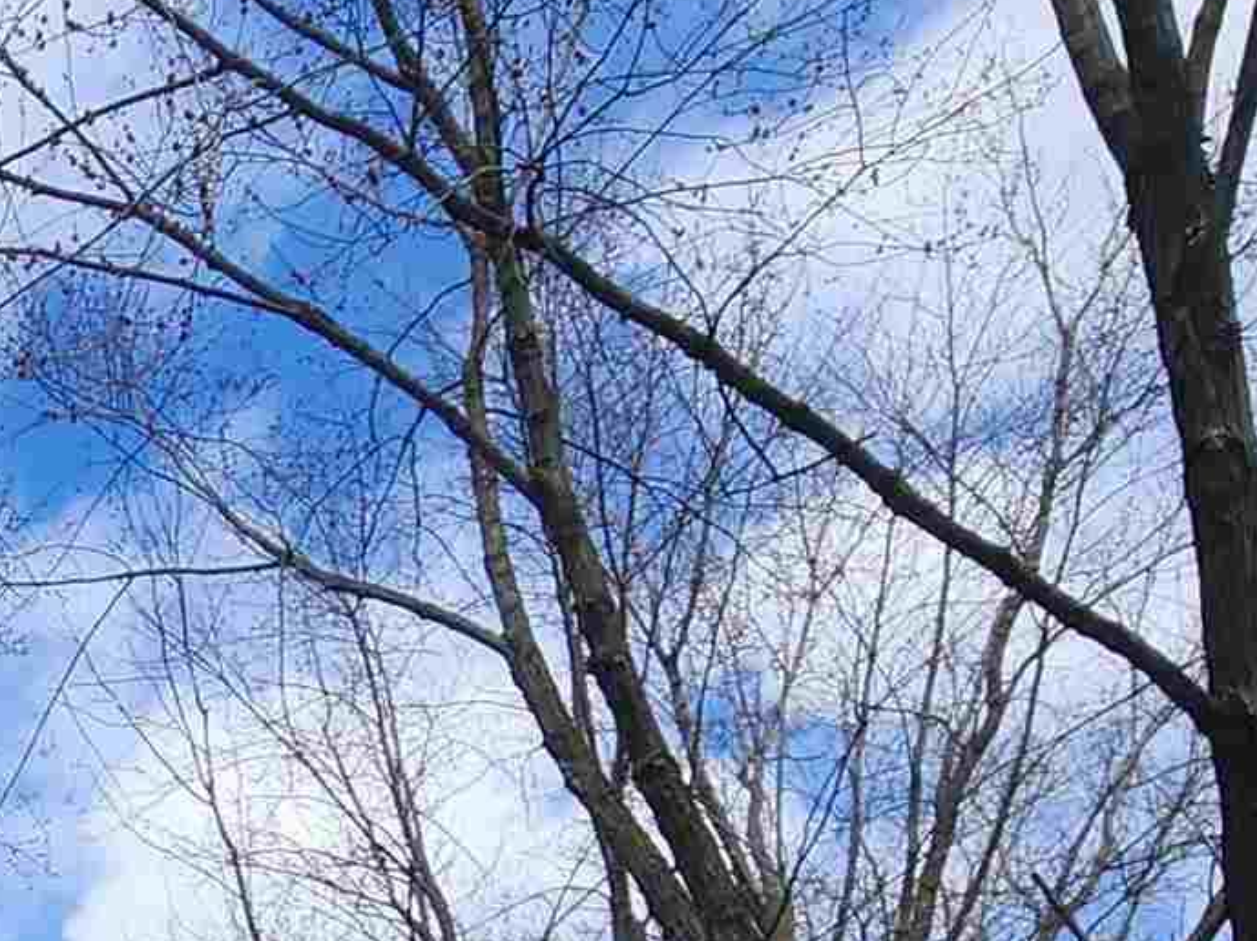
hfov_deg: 26.1
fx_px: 2105
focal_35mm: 58
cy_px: 1546
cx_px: -536
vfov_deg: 20.3
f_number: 2.2
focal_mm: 2.2
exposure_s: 1/1780
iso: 50
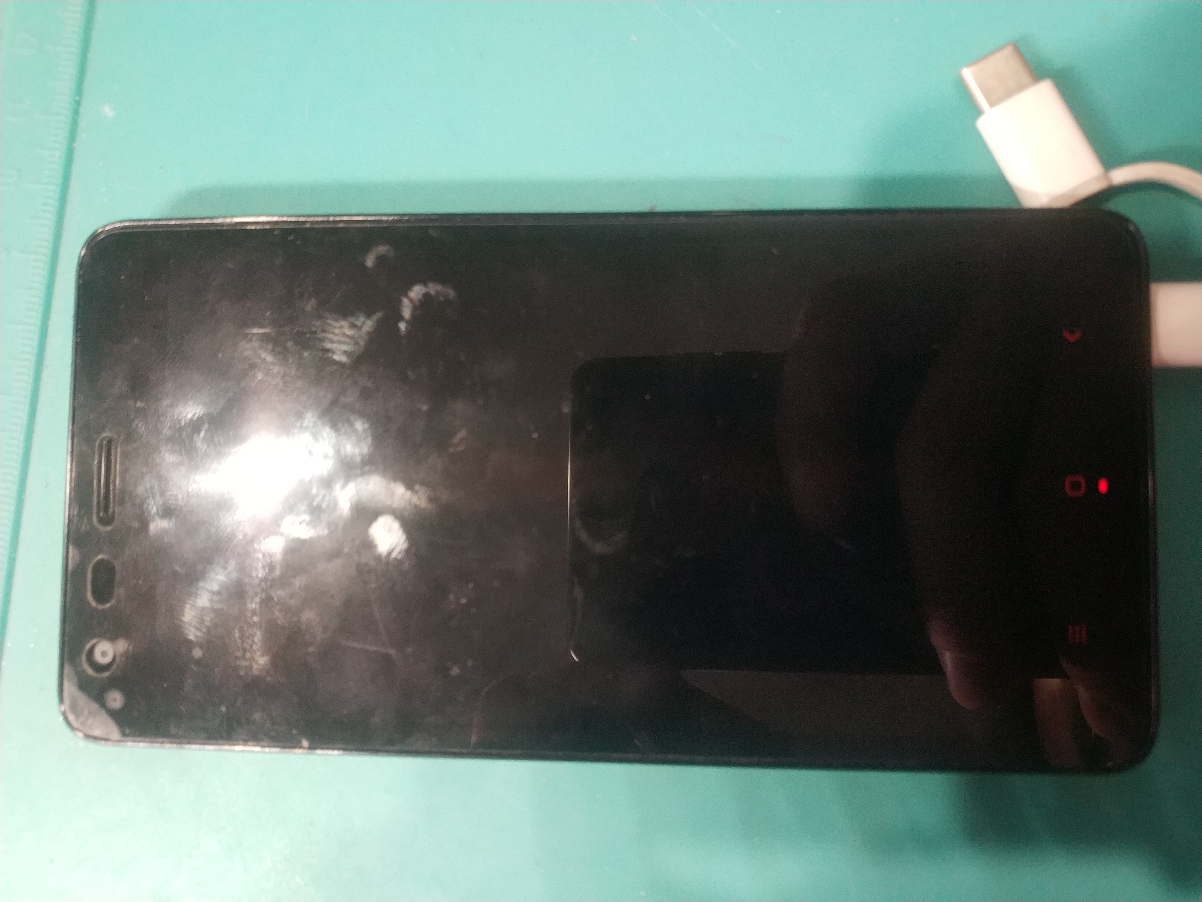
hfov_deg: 56.8
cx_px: 601
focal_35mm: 32
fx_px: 1111
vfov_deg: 44.2
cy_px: 451
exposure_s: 1/17
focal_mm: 4.5
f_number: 2
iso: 409
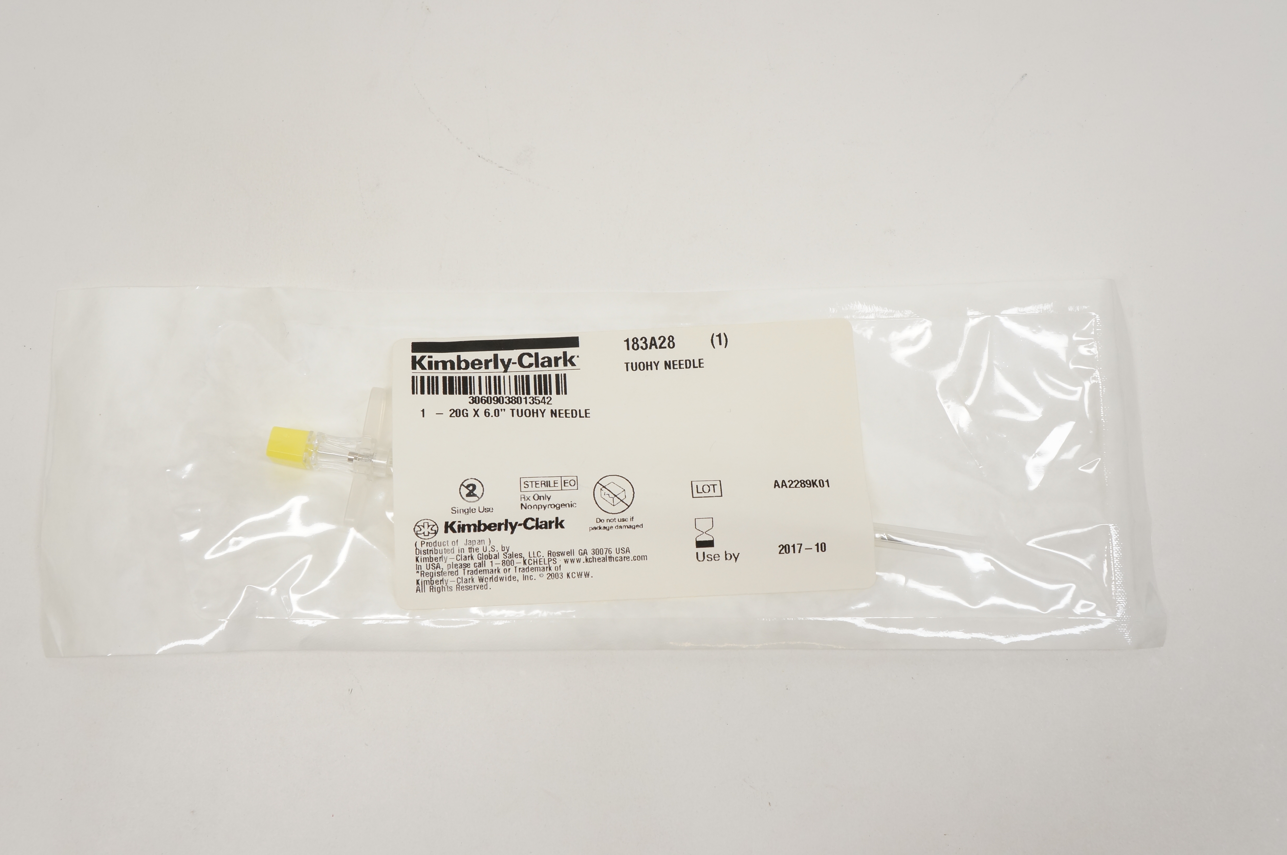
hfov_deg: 49.6
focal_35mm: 39
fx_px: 1393
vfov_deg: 34.1
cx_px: 644
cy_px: 428
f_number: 7.1
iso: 400
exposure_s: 1/80
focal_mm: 26
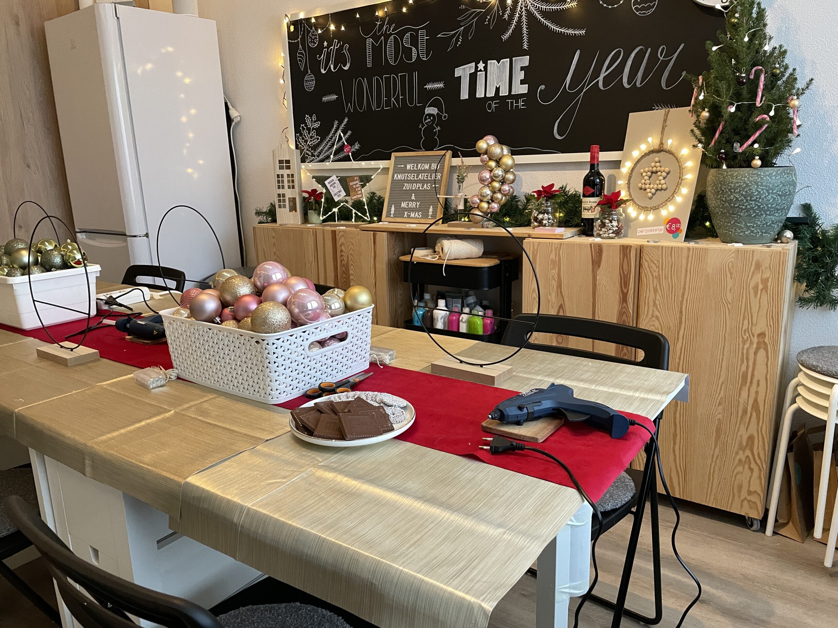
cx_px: 419
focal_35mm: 26
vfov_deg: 53.1
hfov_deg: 67.3
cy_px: 314
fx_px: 629
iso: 400
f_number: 1.6
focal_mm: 4.2
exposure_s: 1/60
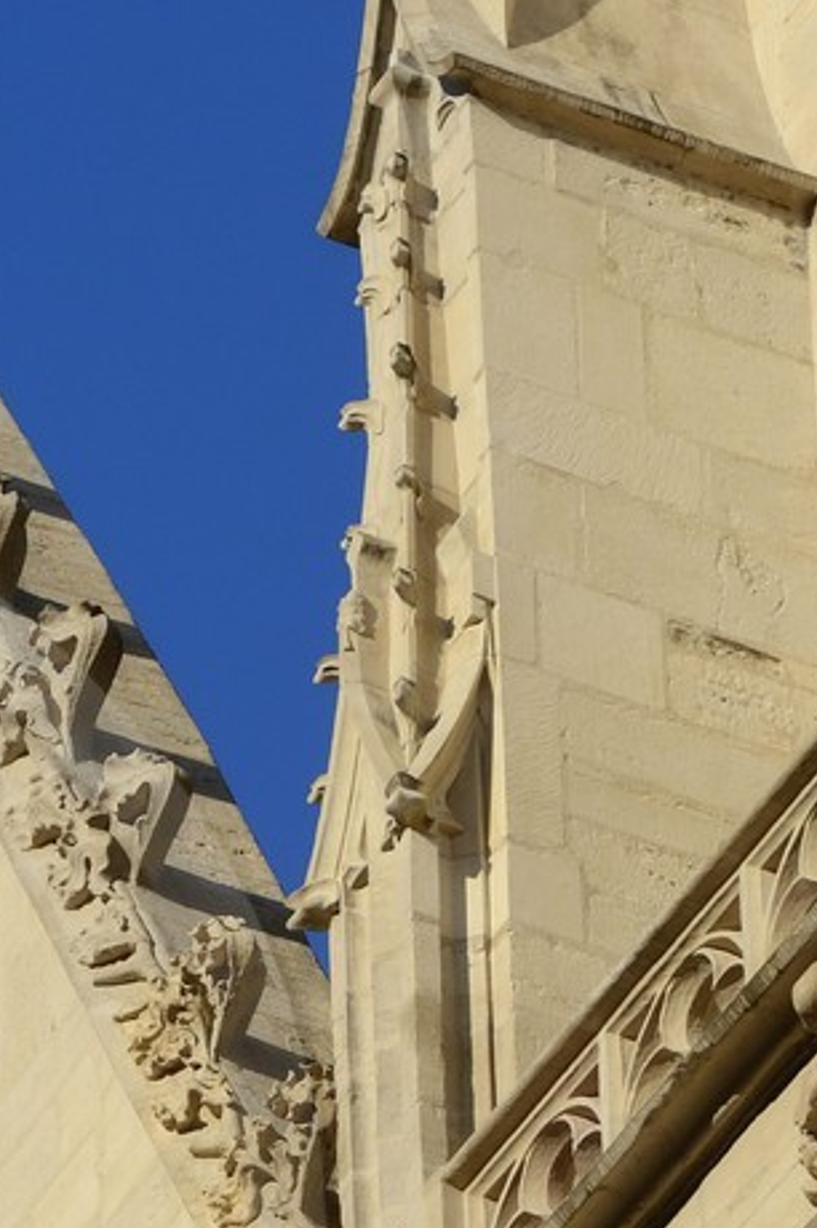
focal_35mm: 487
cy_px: 1260
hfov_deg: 2.8
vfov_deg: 4.2
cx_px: -499
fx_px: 16602
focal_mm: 140
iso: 200
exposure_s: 1/250
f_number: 13
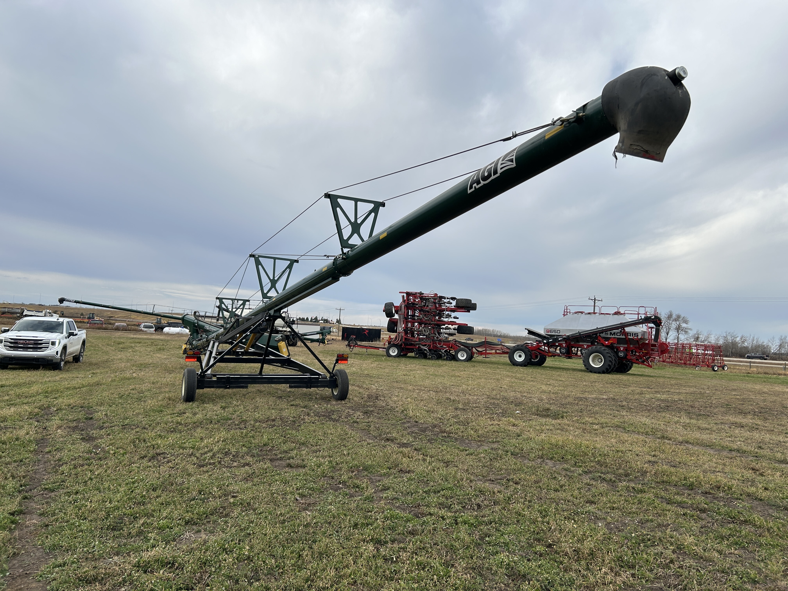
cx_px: 394
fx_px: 592
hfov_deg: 67.3
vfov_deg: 53.1
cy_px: 296
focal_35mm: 26
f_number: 1.5
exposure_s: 1/1838
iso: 50
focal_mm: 5.7
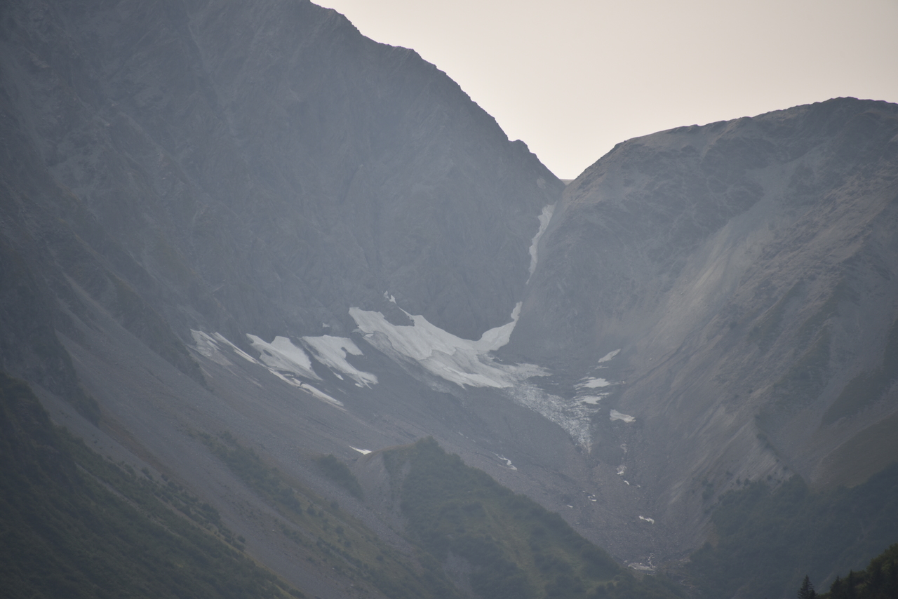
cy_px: 300
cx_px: 449
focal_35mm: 300
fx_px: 7485
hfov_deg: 6.9
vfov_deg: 4.6
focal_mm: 300
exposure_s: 1/640
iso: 100
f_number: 6.3
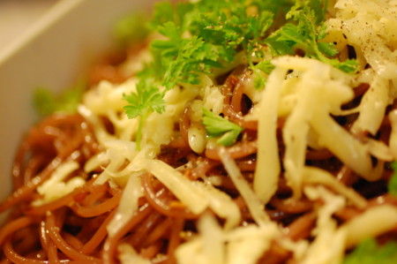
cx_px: 198
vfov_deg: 18.1
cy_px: 132
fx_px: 826
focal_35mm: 75
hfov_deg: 27.0
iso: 1600
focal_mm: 50
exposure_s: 1/30
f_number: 2.8
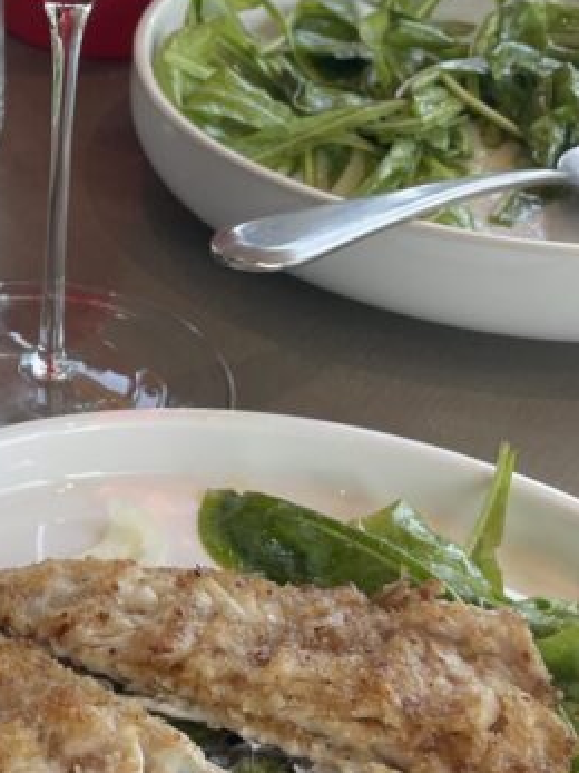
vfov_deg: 25.7
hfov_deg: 18.4
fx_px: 1674
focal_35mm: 75
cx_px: -151
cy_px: 196
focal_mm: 4.2
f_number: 1.6
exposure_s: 1/121
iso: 32
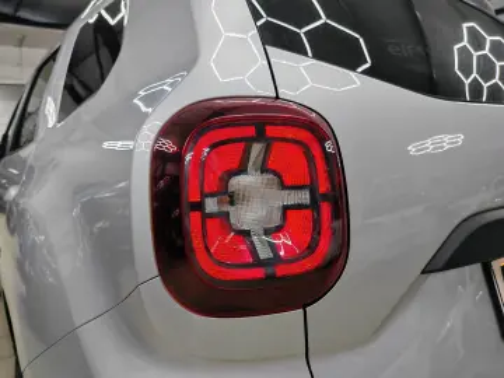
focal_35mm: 26
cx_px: 252
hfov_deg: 67.3
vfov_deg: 53.1
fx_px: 379
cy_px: 189
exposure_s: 1/220
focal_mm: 5.4
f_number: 1.6
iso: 160
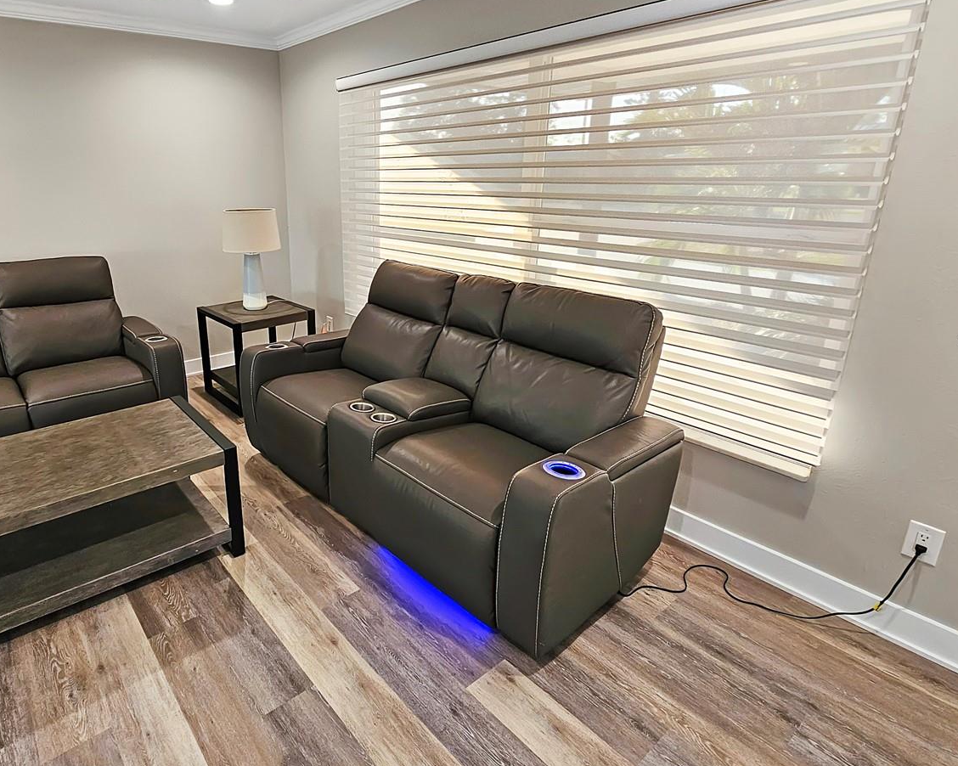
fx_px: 510
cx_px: 358
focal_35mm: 18
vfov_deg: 73.5
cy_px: 340
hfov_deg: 84.7
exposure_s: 1/60.2
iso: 200
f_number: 2.2
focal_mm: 2.2
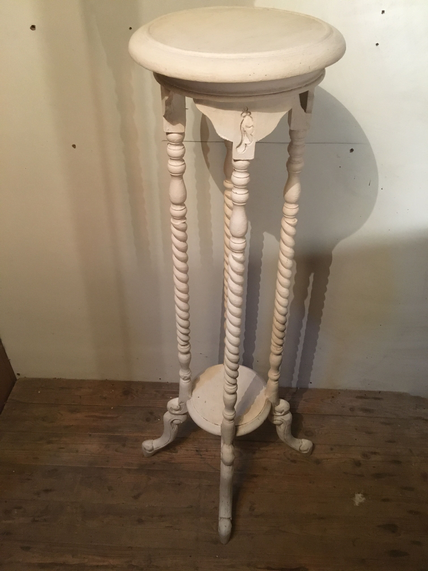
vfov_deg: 61.7
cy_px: 286
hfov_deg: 48.2
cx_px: 214
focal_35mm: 29
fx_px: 478
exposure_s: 1/17
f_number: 2.2
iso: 250
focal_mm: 4.15
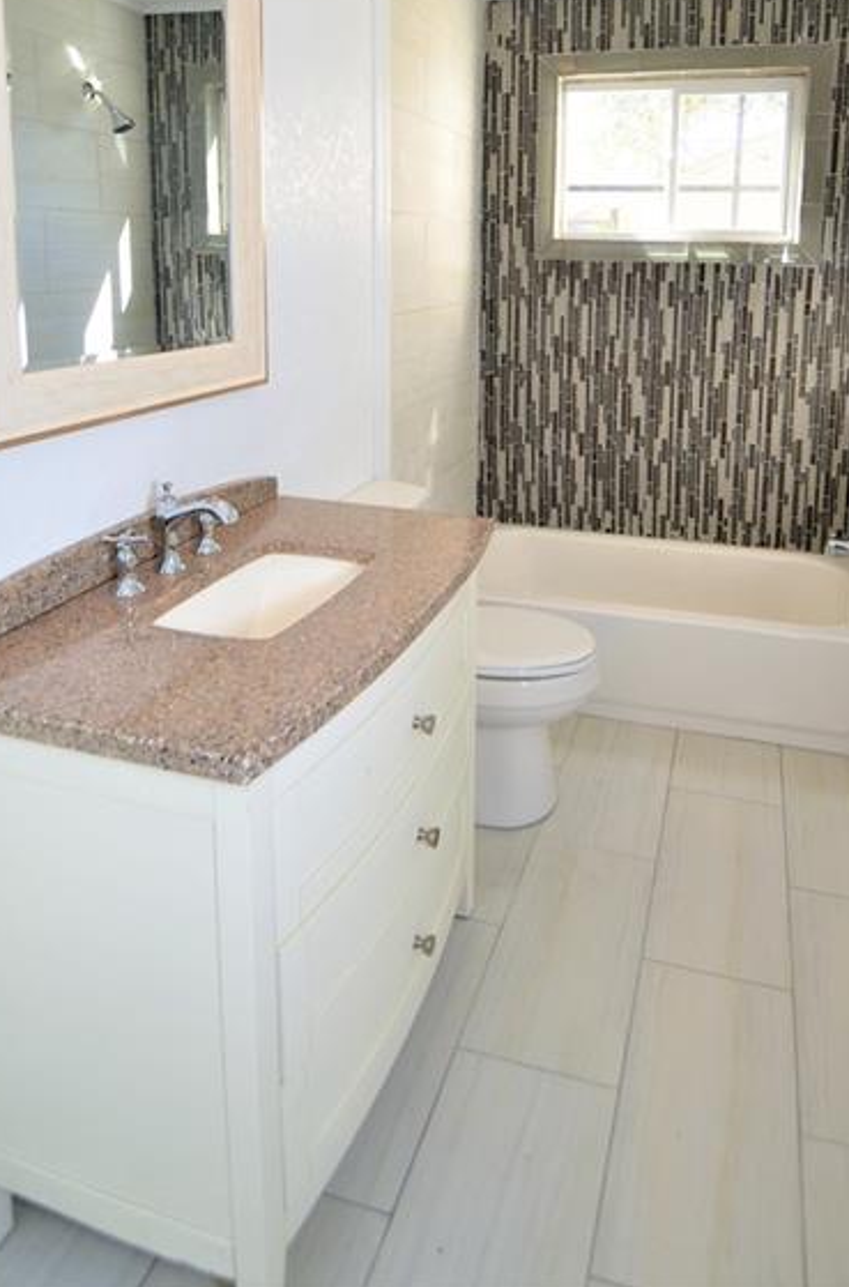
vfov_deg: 74.2
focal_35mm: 23
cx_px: 518
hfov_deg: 54.9
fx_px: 808
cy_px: 408
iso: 280
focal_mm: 11
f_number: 5
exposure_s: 1/60
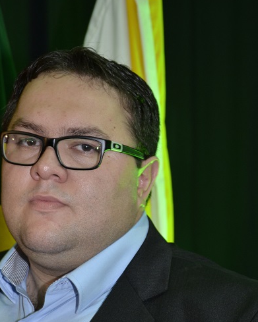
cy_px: 285
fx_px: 1136
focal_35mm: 119
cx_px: 72
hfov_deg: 12.9
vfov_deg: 16.0
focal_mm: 42
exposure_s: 1/60
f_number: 4.8
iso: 640
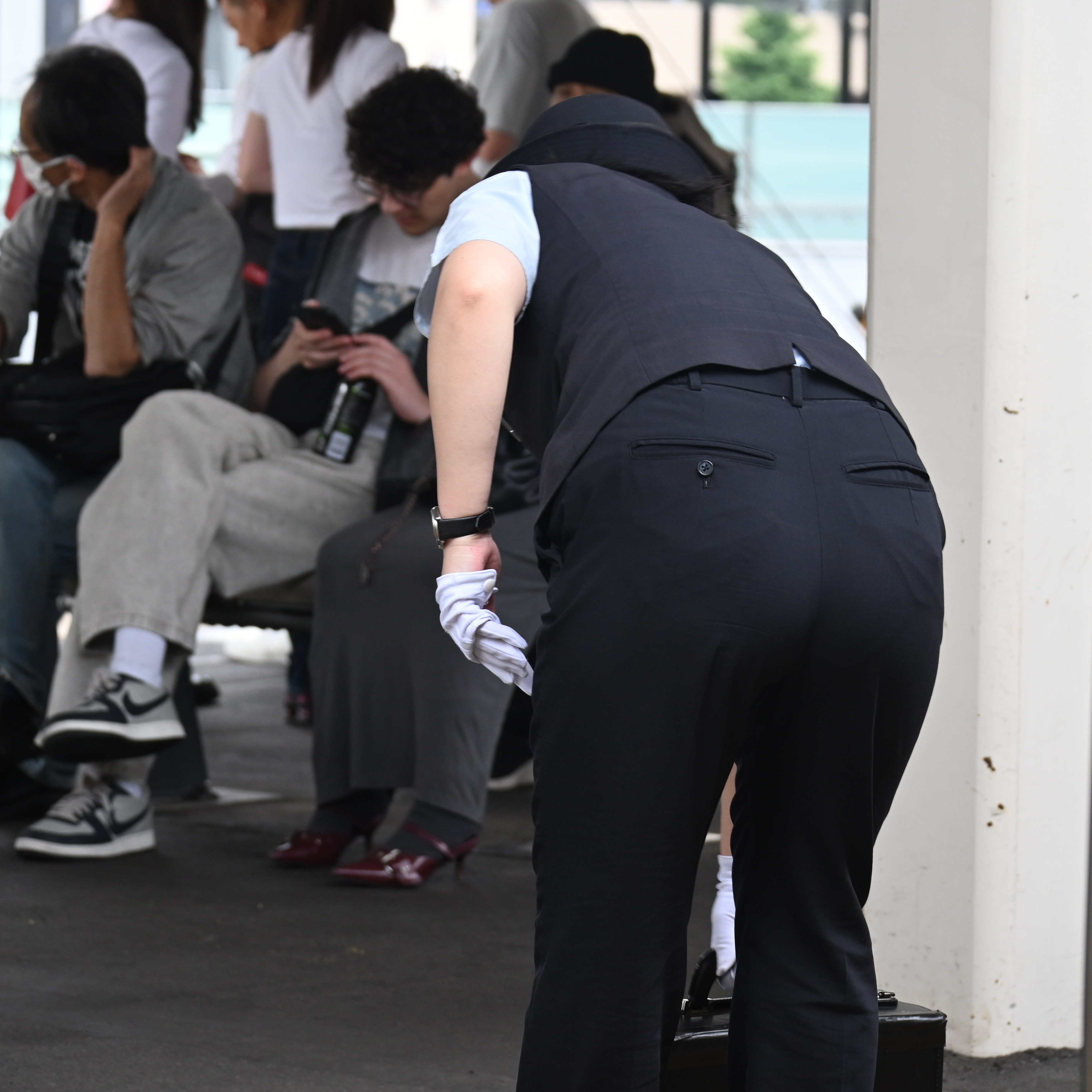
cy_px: 546
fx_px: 5805
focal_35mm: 163
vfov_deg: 10.7
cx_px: 586
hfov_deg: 10.7
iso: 500
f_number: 5
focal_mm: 85
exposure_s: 1/160
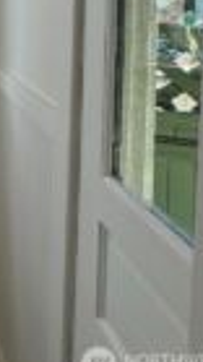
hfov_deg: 15.6
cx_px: -271
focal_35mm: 44
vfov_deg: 40.6
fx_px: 422
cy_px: 0
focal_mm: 2.22
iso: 40
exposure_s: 1/182
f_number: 2.2
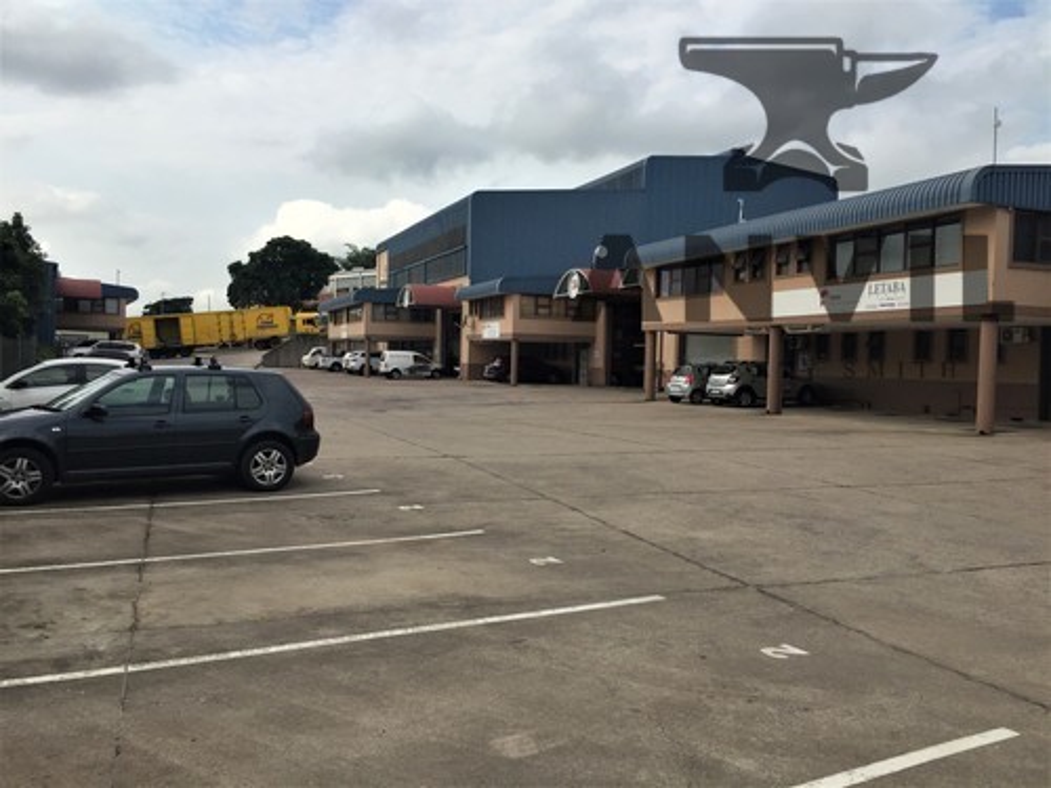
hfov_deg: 61.7
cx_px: 526
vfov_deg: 48.2
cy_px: 394
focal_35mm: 29
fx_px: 880
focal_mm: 4.15
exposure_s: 1/2825
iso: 32
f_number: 2.2
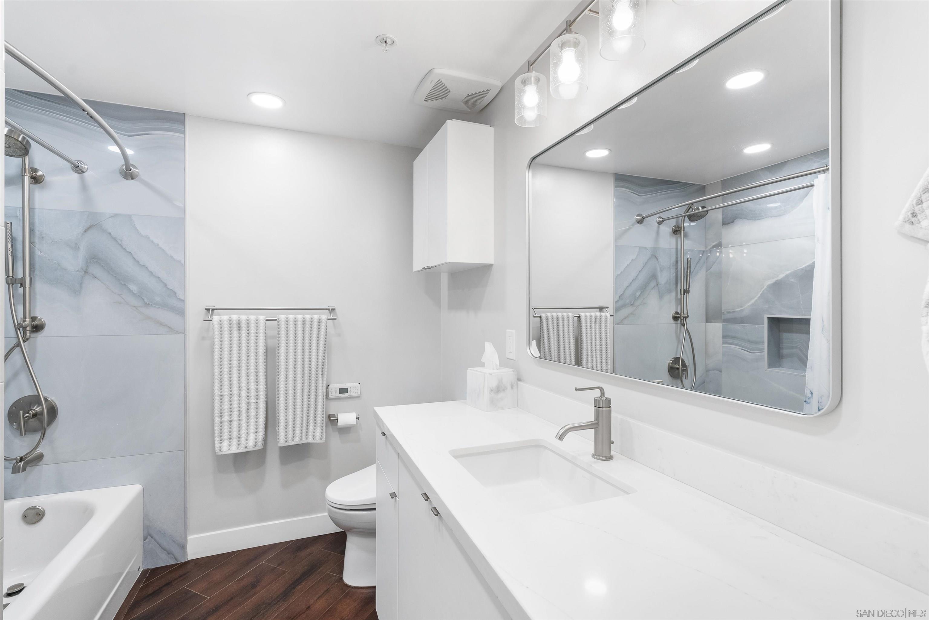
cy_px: 310
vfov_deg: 73.8
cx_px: 464
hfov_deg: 96.7
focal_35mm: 16
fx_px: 413
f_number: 8
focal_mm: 16
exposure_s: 1/13
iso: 500
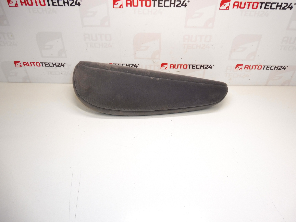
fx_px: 205
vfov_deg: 56.8
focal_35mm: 24
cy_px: 111
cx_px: 148
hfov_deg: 71.6
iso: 200
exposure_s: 1/100
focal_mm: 4.3
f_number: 3.5
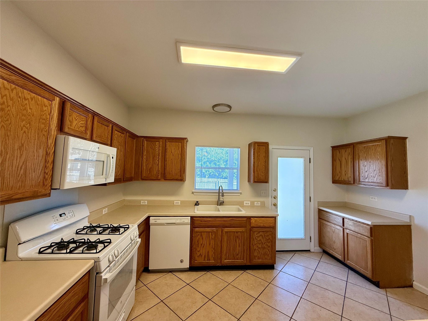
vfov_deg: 85.7
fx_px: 173
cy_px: 160
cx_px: 214
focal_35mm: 14
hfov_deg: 102.1
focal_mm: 2.22
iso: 125
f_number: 2.2
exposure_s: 1/120
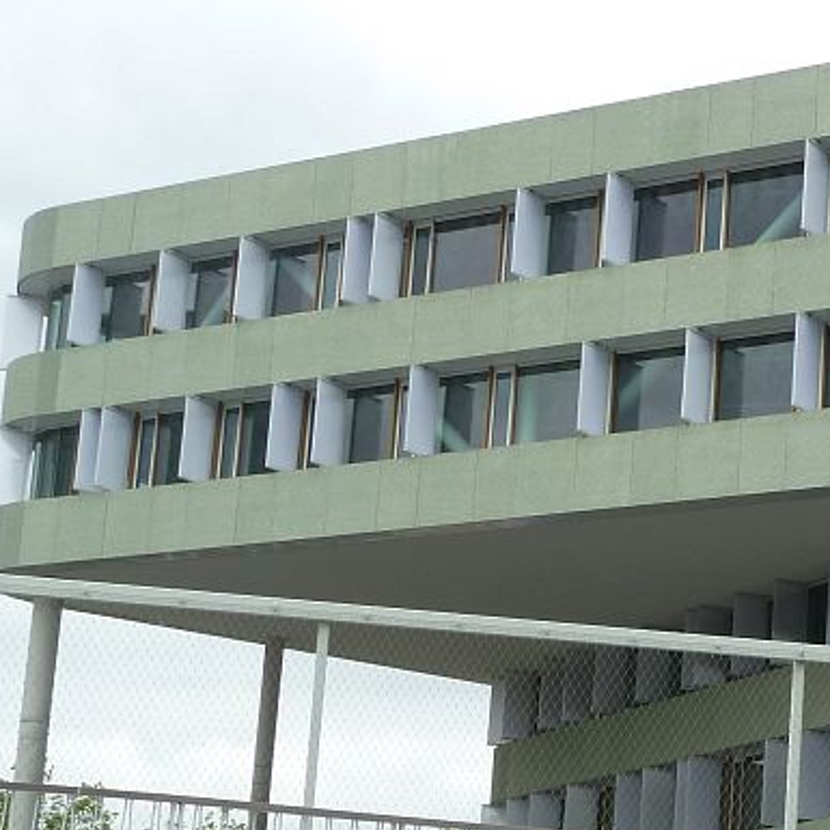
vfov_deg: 19.8
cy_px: 647
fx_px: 2360
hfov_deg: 18.6
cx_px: 1067
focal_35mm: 87
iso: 80
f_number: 4
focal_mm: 6.1
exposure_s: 1/320
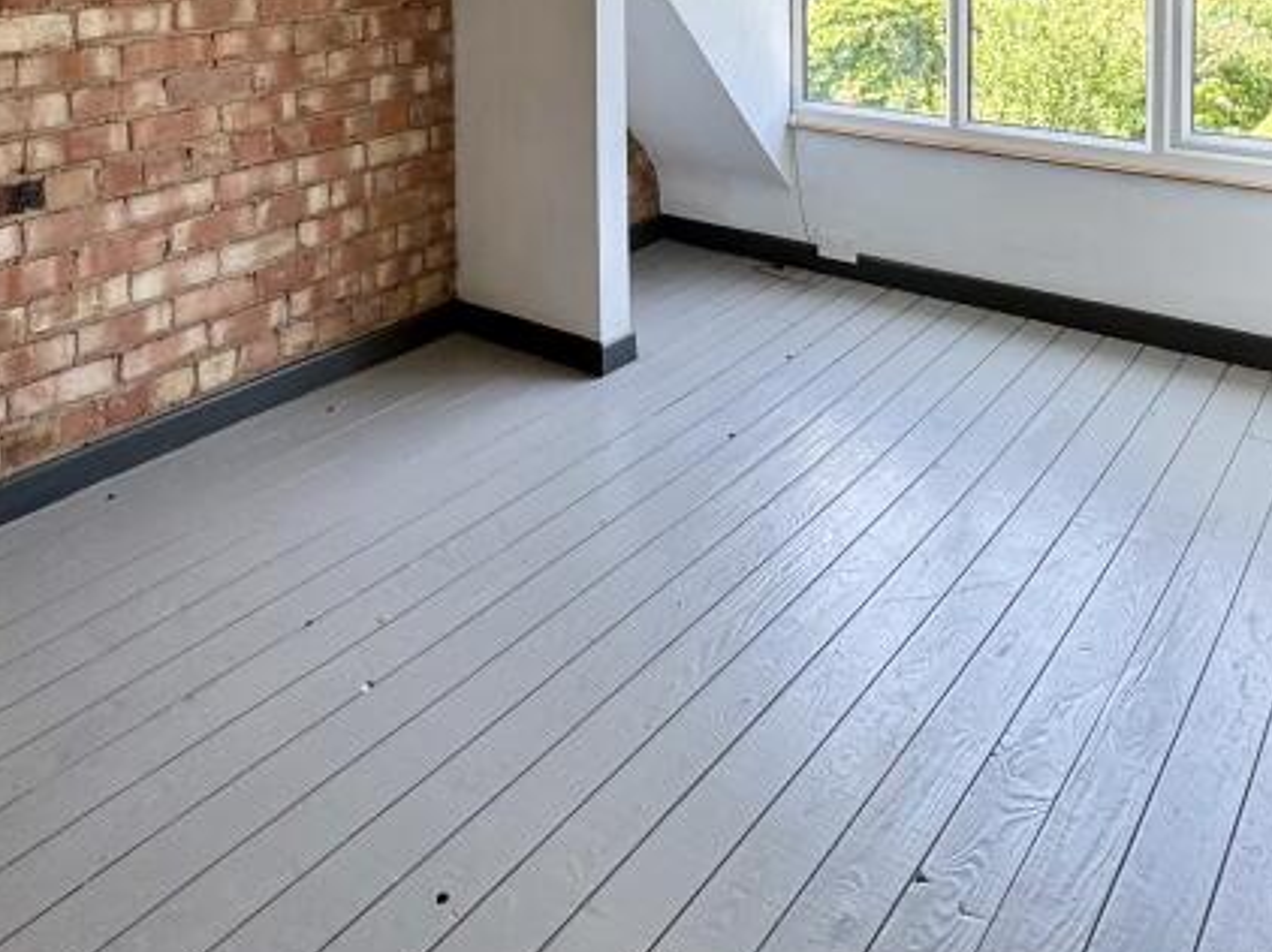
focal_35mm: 34
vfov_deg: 36.2
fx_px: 1249
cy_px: -66
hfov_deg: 54.0
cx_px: 663
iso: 40
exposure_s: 1/99
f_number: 2.2
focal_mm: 2.22
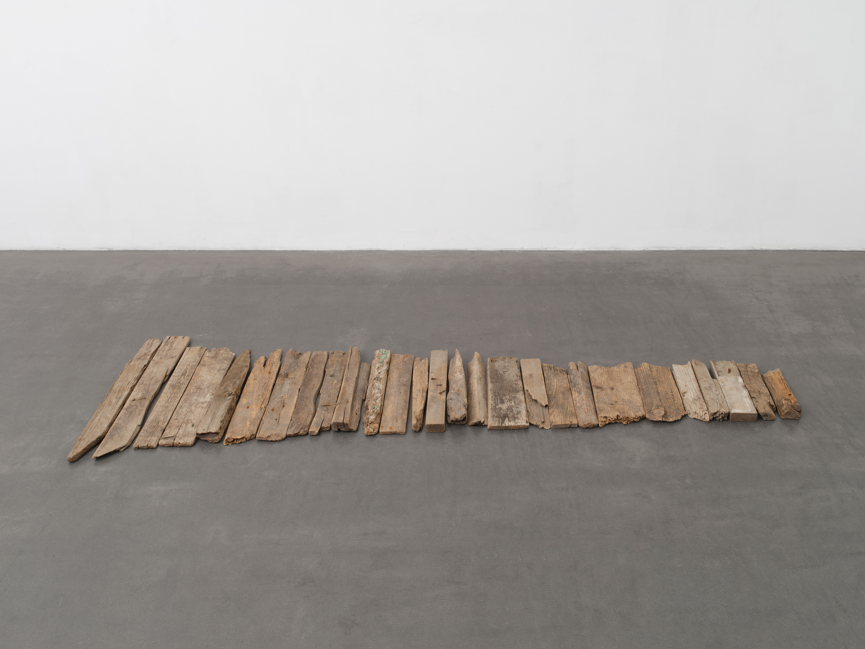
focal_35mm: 38
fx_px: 950
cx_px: 432
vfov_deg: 37.7
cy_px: 324
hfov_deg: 49.0
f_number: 11
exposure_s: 1/125
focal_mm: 47.9
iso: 100
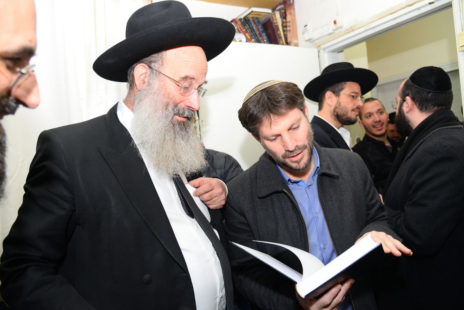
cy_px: 156
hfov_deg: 71.5
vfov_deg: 51.3
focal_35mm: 25
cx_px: 231
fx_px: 322
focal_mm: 24
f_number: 4.5
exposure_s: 1/125
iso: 1250
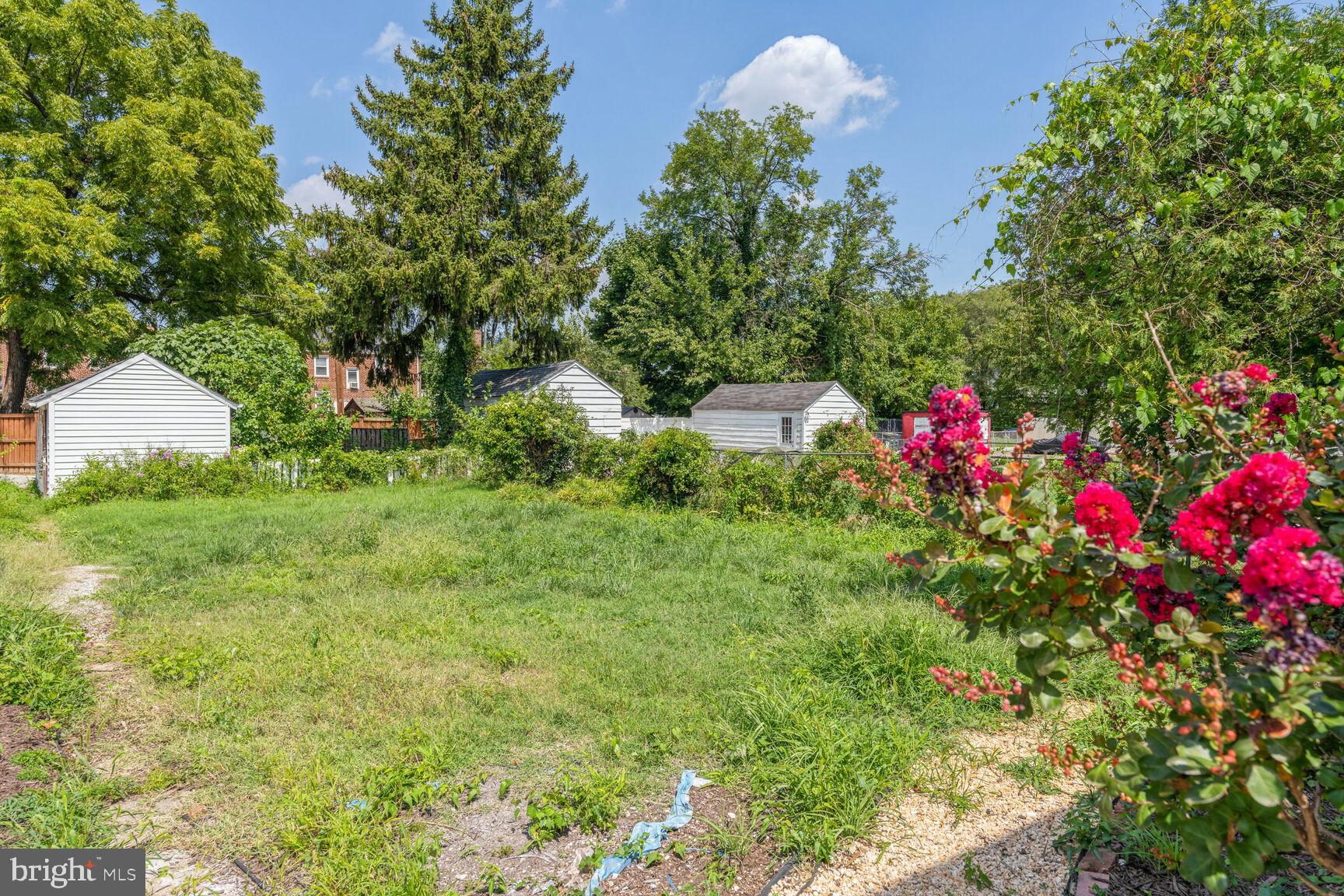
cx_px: 672
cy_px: 448
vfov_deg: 53.1
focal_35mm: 24
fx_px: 896
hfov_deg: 73.7
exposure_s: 1/400
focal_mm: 24
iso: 200
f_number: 8
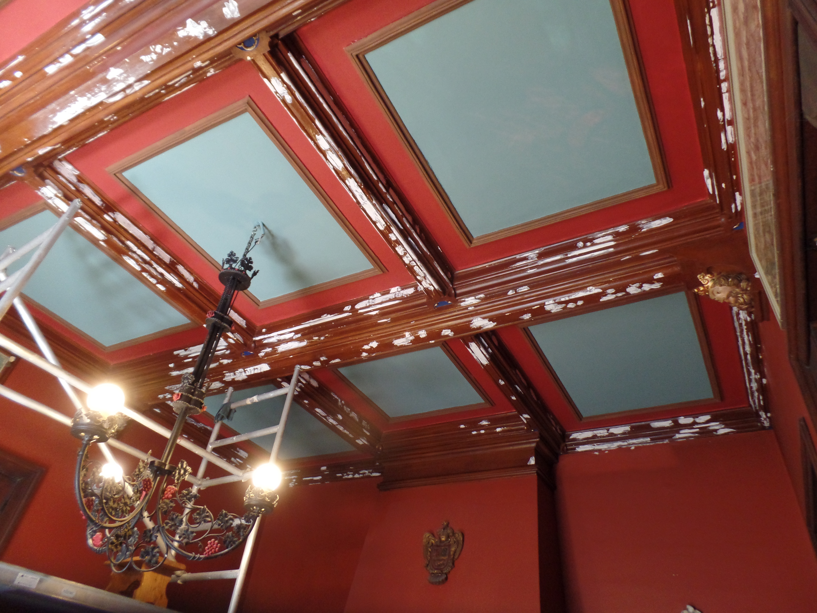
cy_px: 306
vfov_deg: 58.9
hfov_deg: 73.9
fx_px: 543
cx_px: 408
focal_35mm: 23
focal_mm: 4.1
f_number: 2.8
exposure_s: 1/30
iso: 320
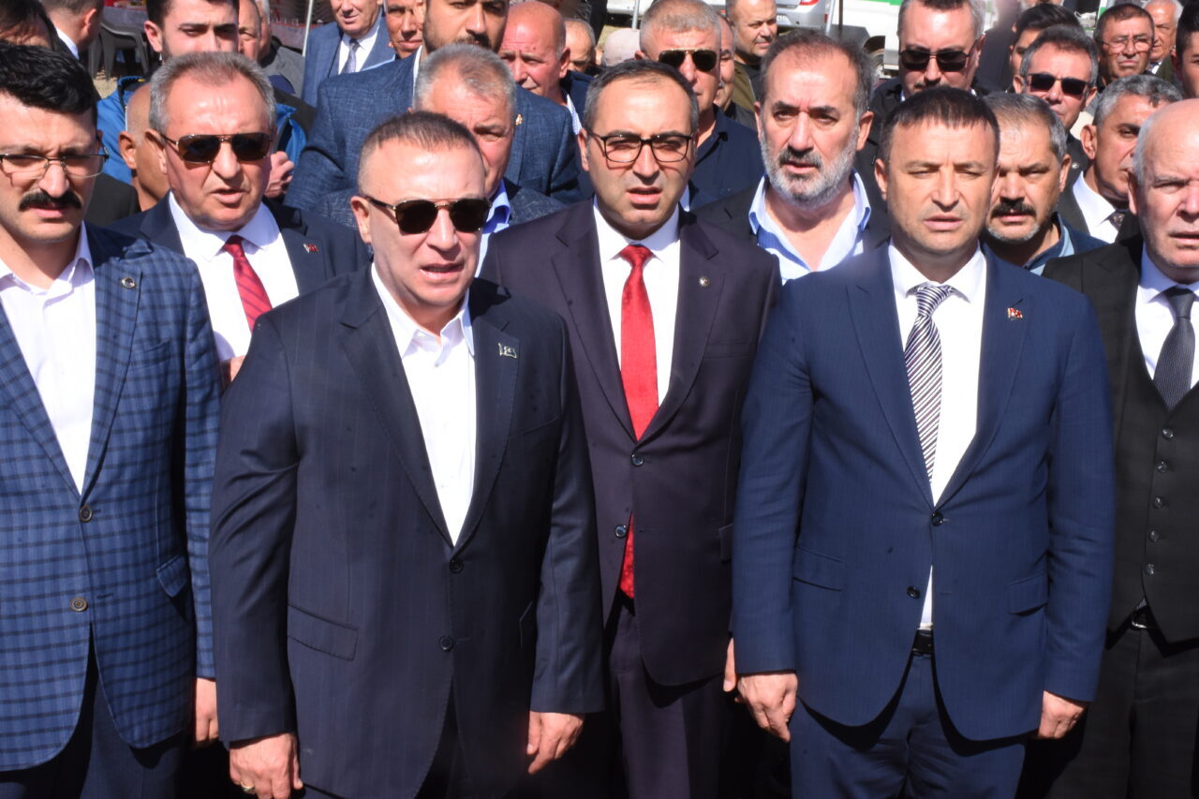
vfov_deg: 22.6
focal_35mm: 60
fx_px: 1998
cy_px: 400
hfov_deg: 33.4
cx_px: 600
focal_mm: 40
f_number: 29
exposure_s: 1/200
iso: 900
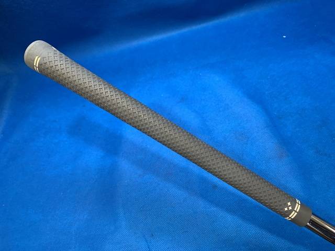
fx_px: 252
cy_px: 126
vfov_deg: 53.1
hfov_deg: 67.3
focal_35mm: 26
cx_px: 168
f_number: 1.8
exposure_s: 1/60
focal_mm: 4.25
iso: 100
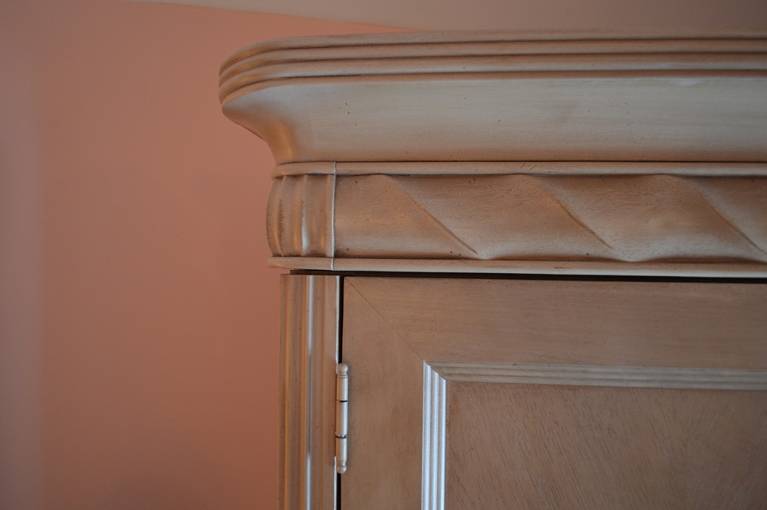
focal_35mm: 27
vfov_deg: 47.9
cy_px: 255
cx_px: 384
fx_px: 575
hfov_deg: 67.4
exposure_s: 1/15
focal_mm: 18
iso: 720
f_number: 3.5
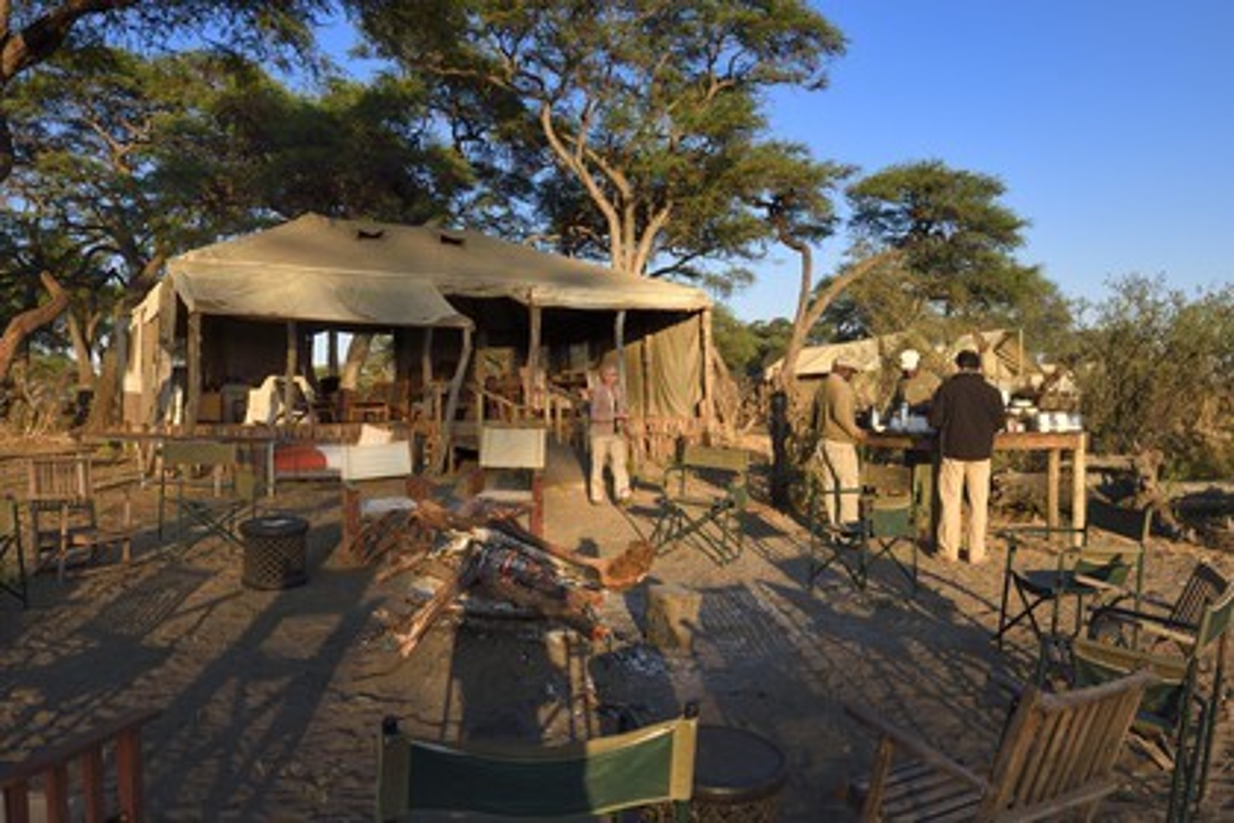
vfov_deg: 49.6
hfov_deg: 69.4
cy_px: 412
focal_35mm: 26
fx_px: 891
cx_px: 617
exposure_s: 1/200
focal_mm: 26
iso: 200
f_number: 8
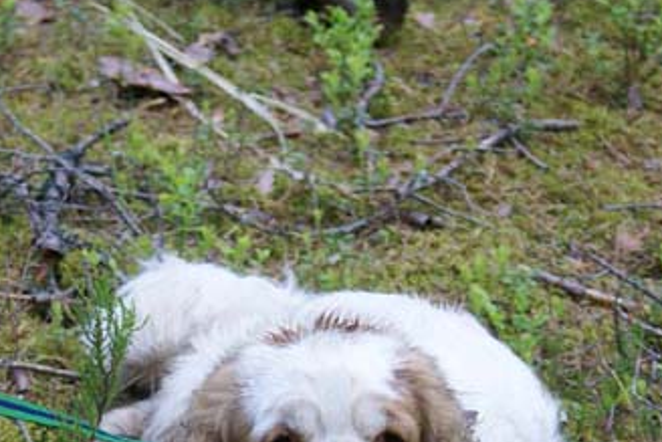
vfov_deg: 5.4
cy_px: 495
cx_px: 305
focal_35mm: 256
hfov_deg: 8.0
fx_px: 4709
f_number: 5.6
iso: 320
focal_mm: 70
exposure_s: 1/125
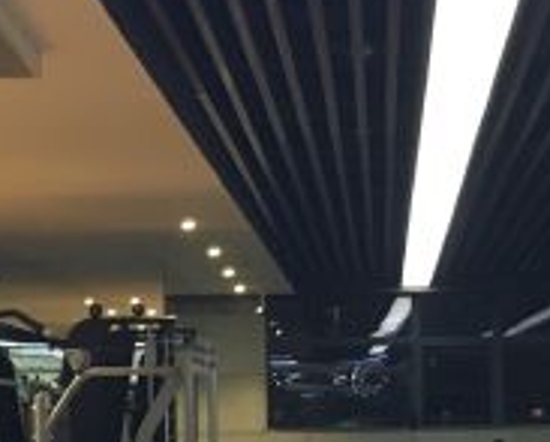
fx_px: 1761
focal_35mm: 108
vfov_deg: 14.1
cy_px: 459
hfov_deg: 17.8
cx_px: 295
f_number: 2.2
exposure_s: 1/17
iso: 200
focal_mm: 4.15
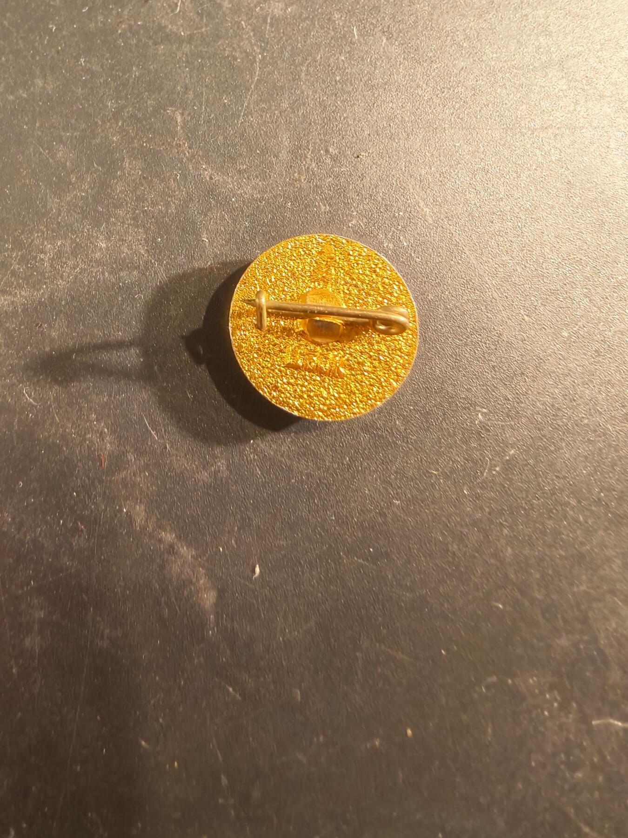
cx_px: 314
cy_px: 419
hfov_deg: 58.9
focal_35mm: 23
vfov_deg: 73.9
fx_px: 556
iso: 500
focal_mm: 2.32
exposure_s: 1/37.4
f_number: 2
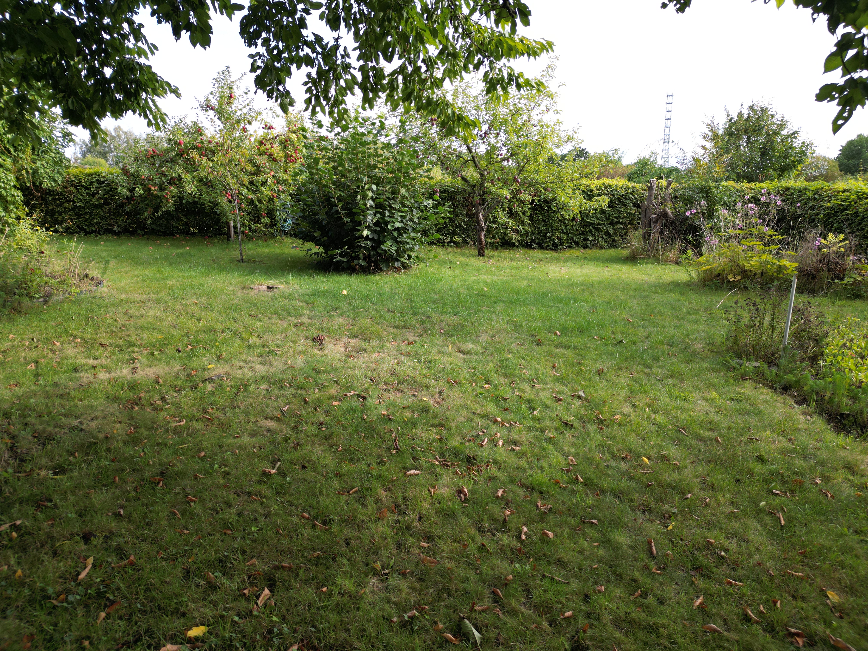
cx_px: 434
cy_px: 326
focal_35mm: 24
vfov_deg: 56.8
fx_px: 602
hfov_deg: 71.6
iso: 100
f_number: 1.7
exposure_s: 1/25
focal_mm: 6.72
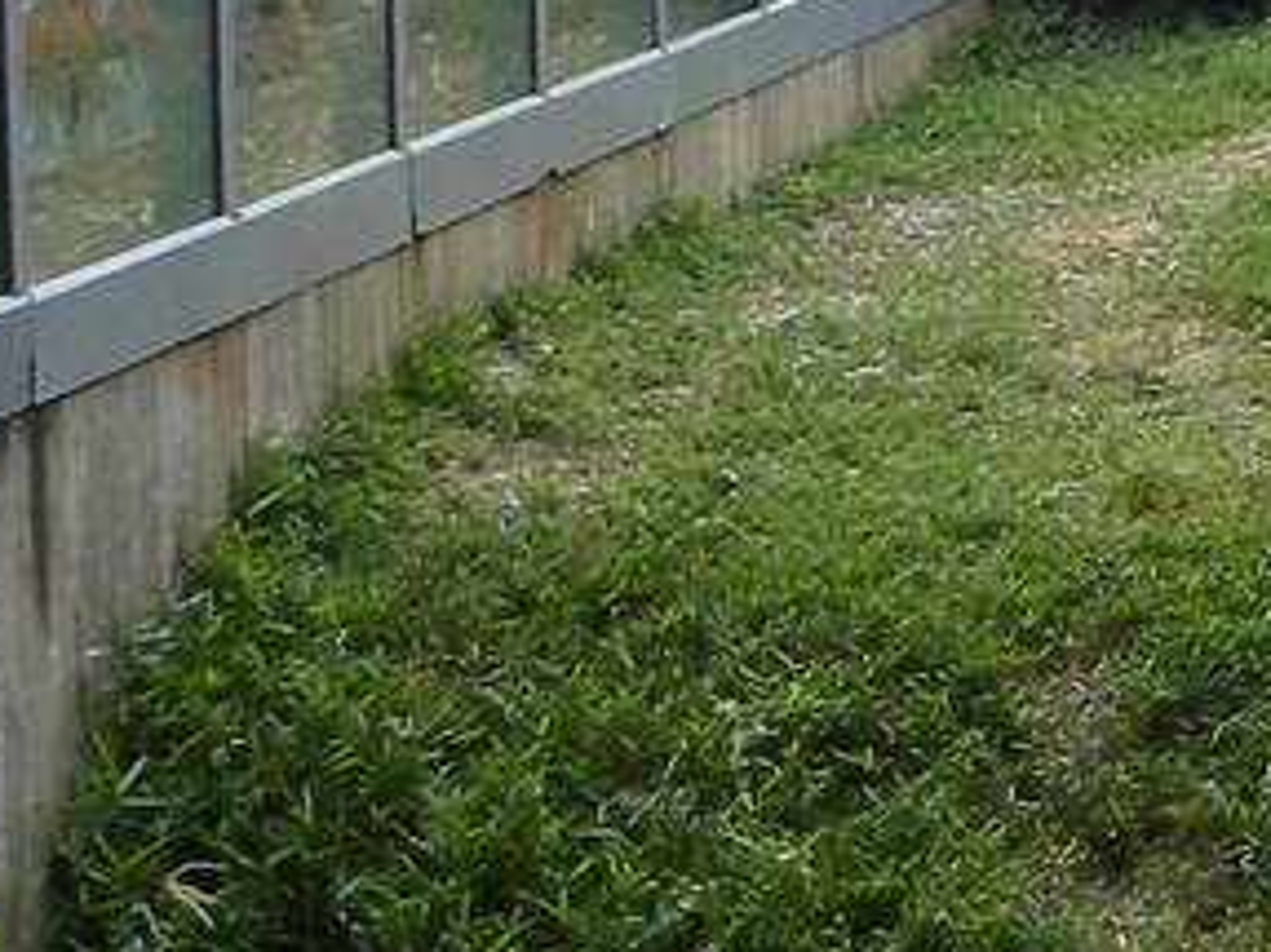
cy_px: -407
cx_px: 3051
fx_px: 5322
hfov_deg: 11.3
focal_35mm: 145
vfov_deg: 10.0
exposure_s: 1/105
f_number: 3.5
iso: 64
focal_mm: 4.6
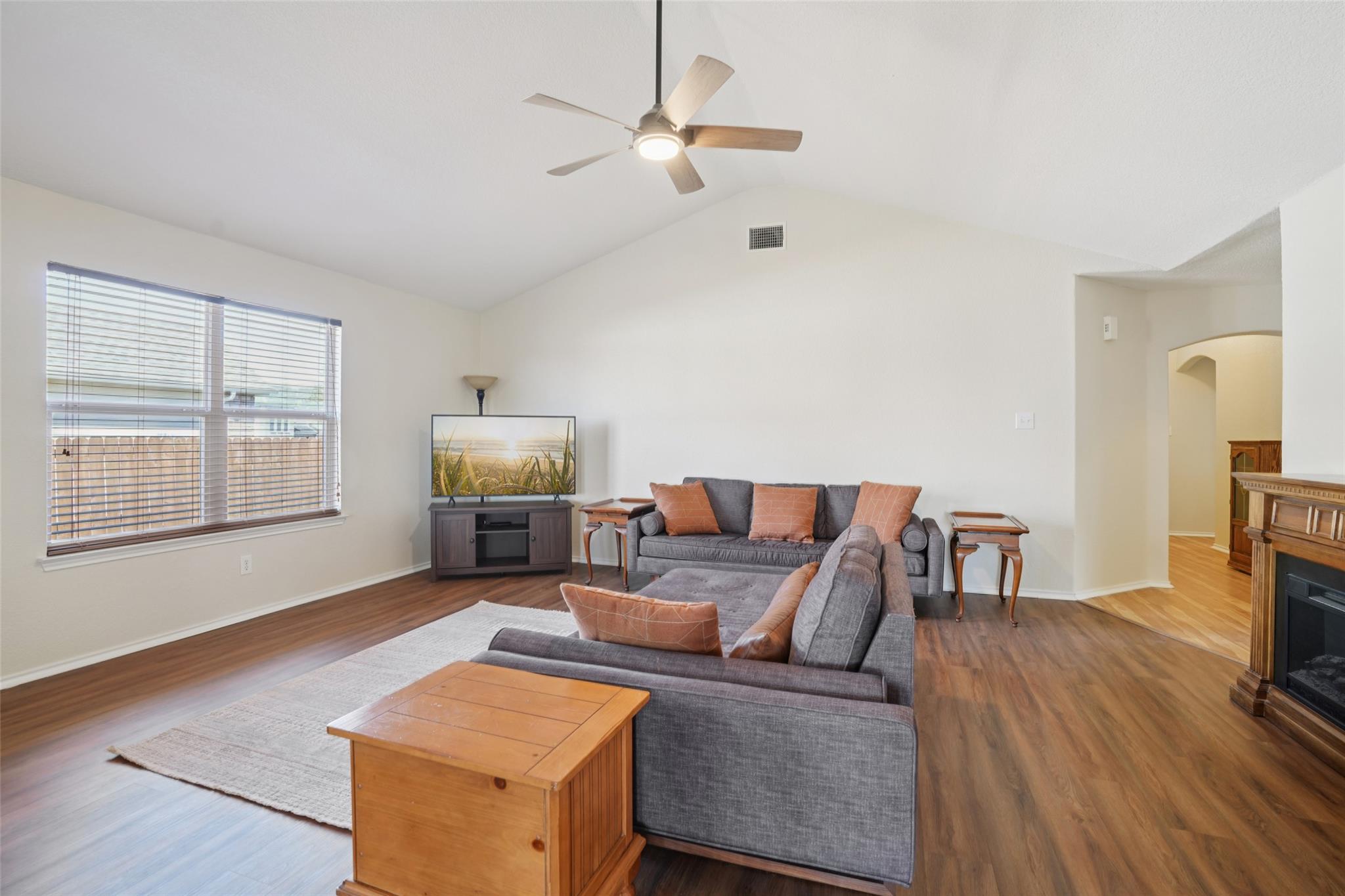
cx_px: 672
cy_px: 448
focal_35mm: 16
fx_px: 598
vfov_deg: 73.7
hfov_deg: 96.7
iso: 400
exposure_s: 1/6
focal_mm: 16
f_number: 8
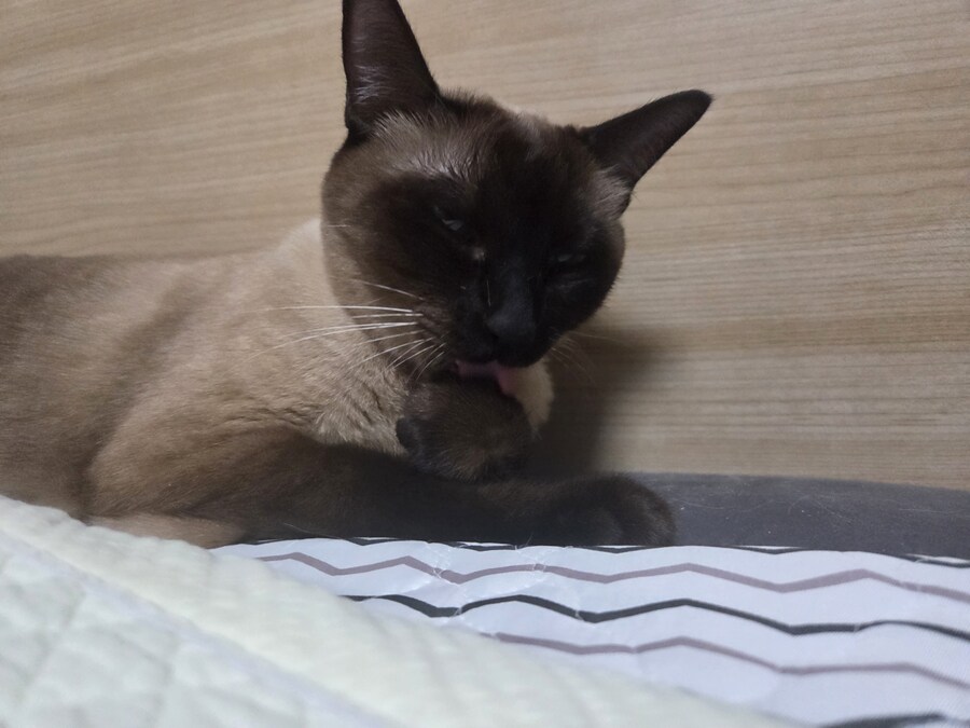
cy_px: 364
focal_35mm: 23
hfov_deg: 73.9
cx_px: 485
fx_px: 644
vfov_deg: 58.9
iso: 1000
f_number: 1.8
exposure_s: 1/120
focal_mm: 5.4
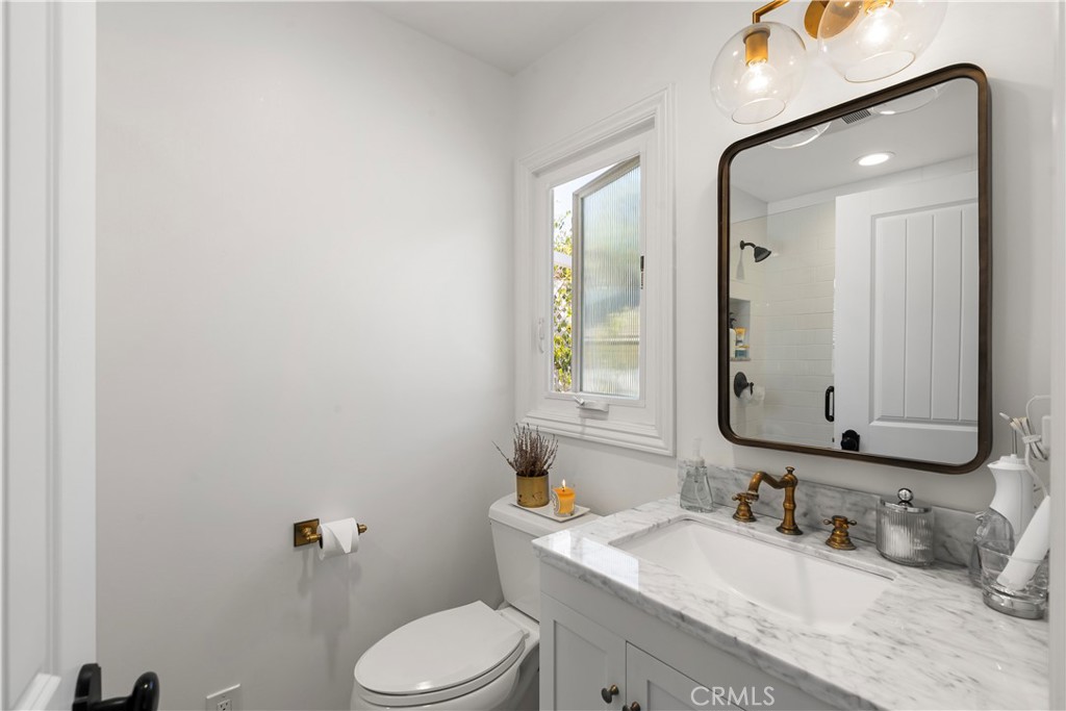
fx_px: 474
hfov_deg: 96.7
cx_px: 533
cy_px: 356
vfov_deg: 73.8
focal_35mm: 16
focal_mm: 16
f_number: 9
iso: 400
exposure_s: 1/15
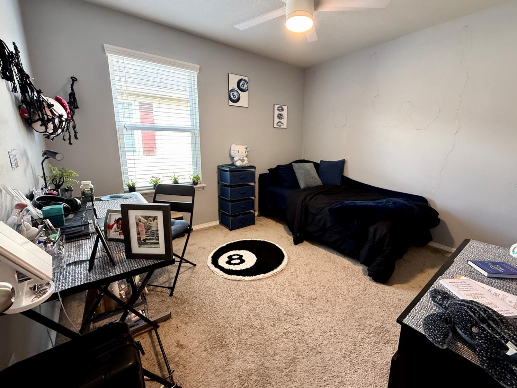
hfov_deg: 98.1
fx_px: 224
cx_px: 271
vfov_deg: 81.7
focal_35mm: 15
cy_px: 186
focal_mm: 2.22
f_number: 2.2
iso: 500
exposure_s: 1/60
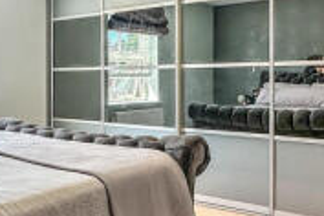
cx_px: 96
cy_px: 149
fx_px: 432
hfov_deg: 40.4
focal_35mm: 48
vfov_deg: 27.8
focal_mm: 2.22
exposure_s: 1/100
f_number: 2.2
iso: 50
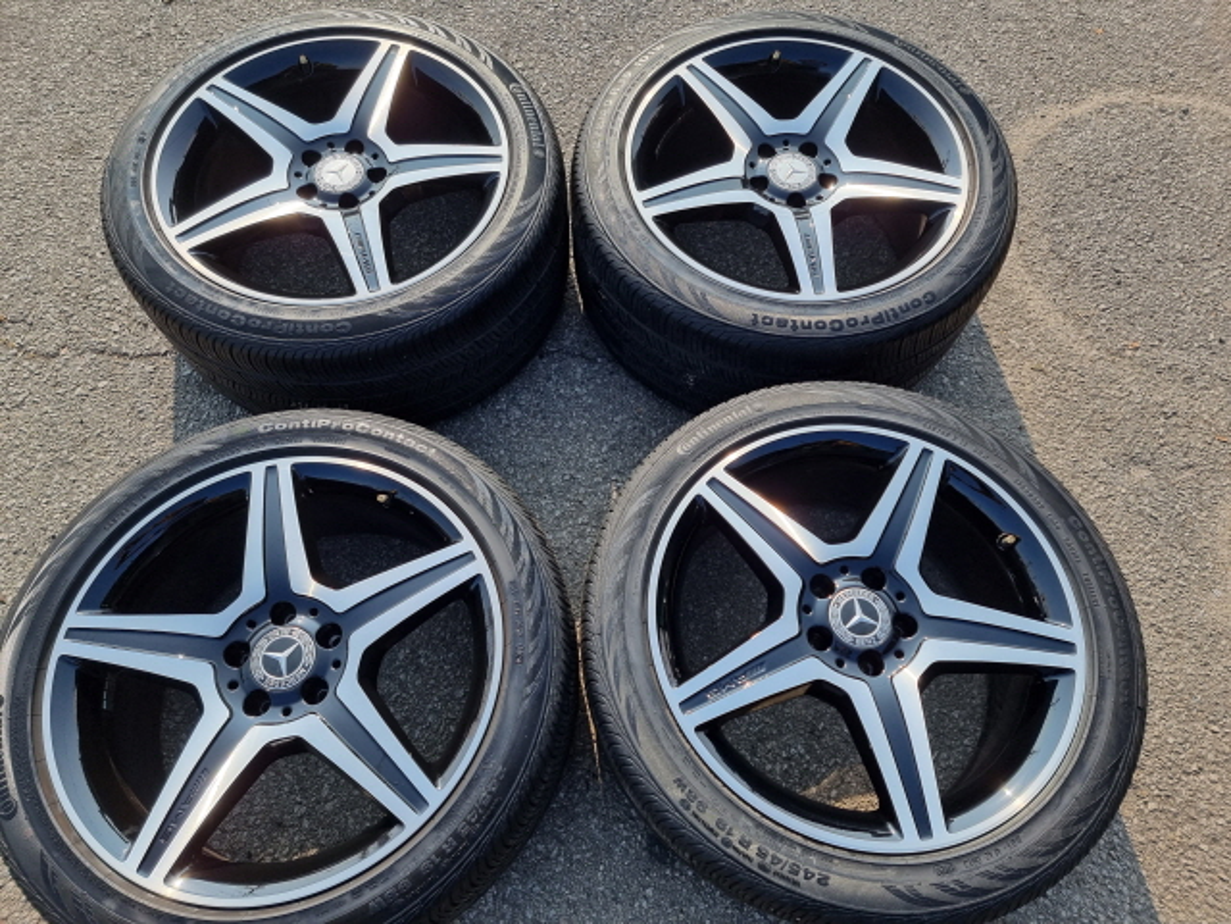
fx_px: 853
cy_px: 462
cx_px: 616
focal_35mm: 24
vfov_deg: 56.8
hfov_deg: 71.6
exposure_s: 1/592
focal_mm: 6.7
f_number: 1.8
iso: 50
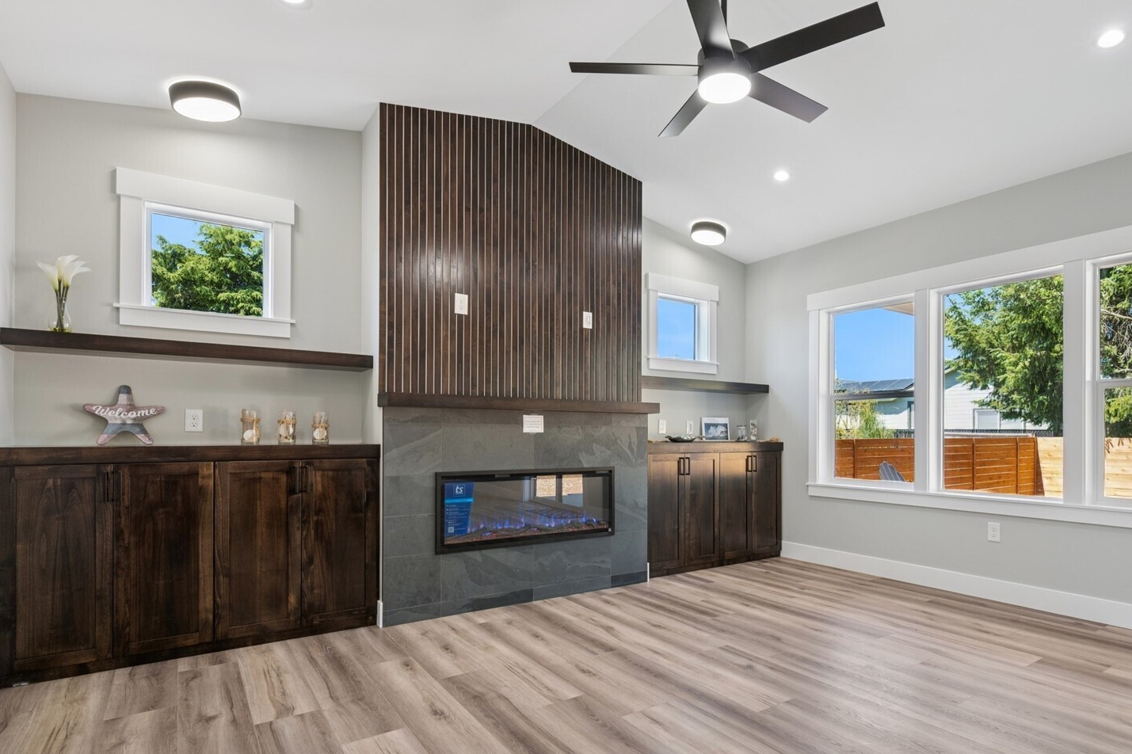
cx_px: 663
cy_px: 432
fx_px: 616
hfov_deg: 84.4
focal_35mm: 20
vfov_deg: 62.7
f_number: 8
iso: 400
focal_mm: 16.5
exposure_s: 1/25
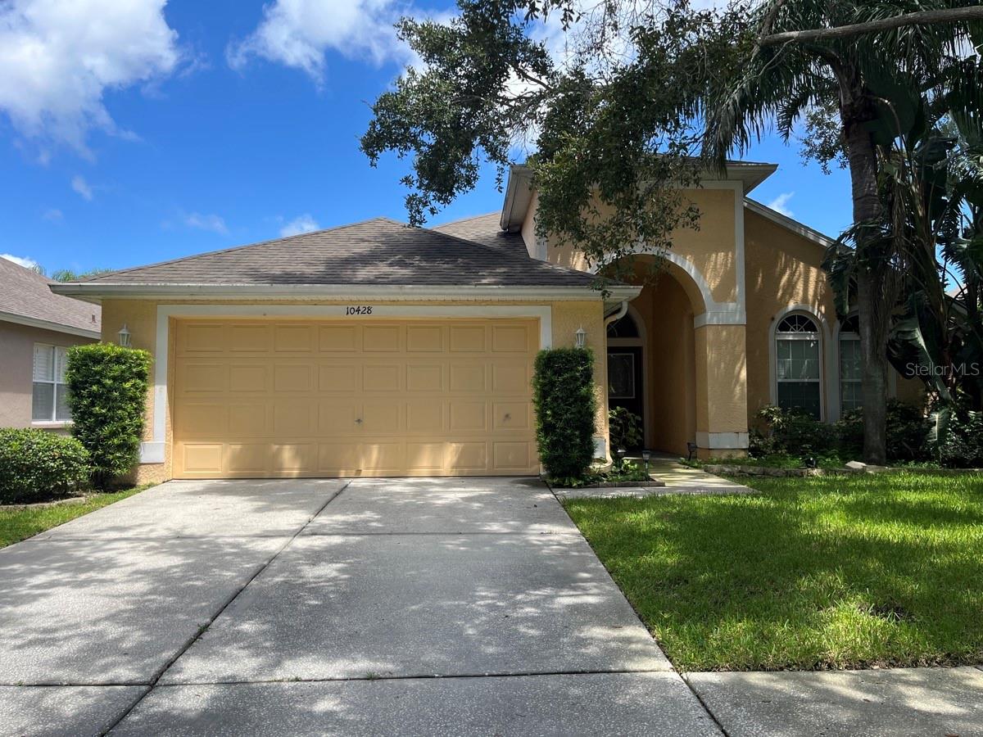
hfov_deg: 67.3
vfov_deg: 53.1
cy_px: 368
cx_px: 492
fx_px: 738
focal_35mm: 26
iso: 50
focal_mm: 5.1
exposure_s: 1/1647
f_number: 1.6
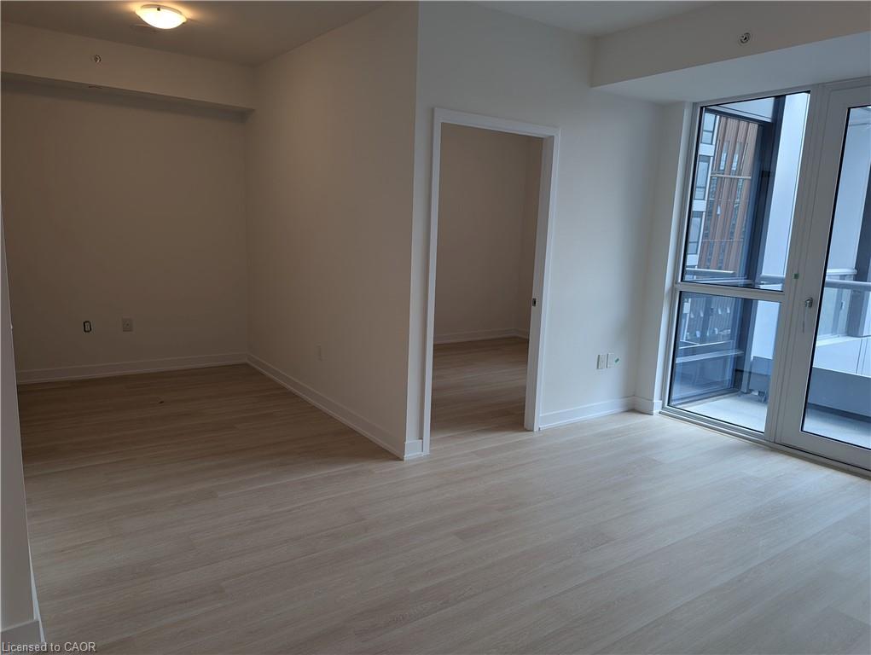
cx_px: 436
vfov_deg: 56.9
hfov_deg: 71.5
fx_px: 605
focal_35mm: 24
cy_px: 328
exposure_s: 1/120
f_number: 1.85
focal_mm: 6.81
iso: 41
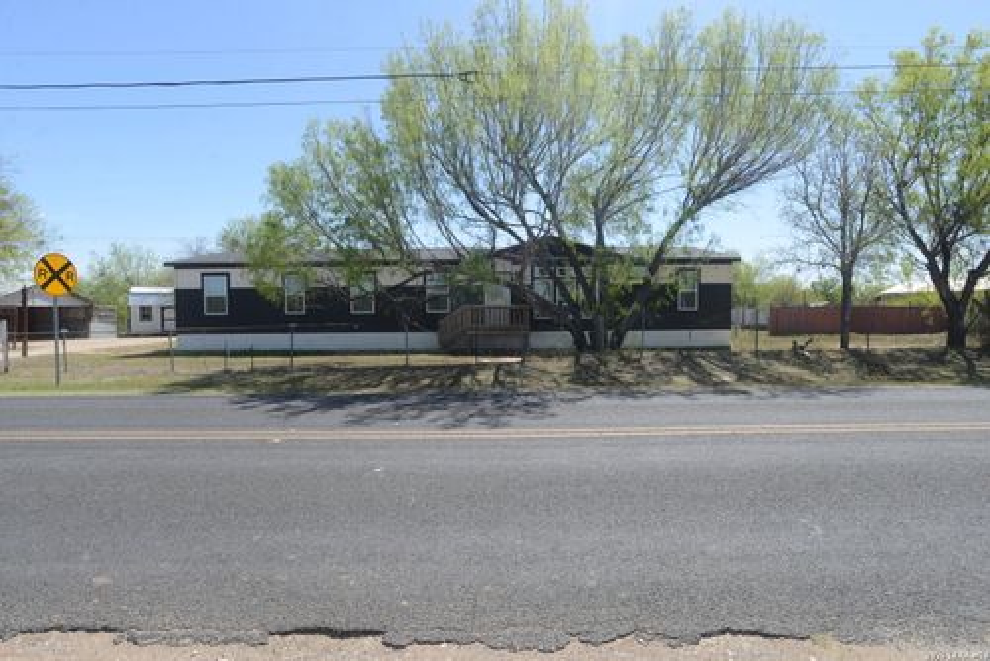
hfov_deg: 86.9
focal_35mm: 19
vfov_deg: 64.6
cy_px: 330
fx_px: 523
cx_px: 495
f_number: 7.1
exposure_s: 1/200
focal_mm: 19
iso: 100
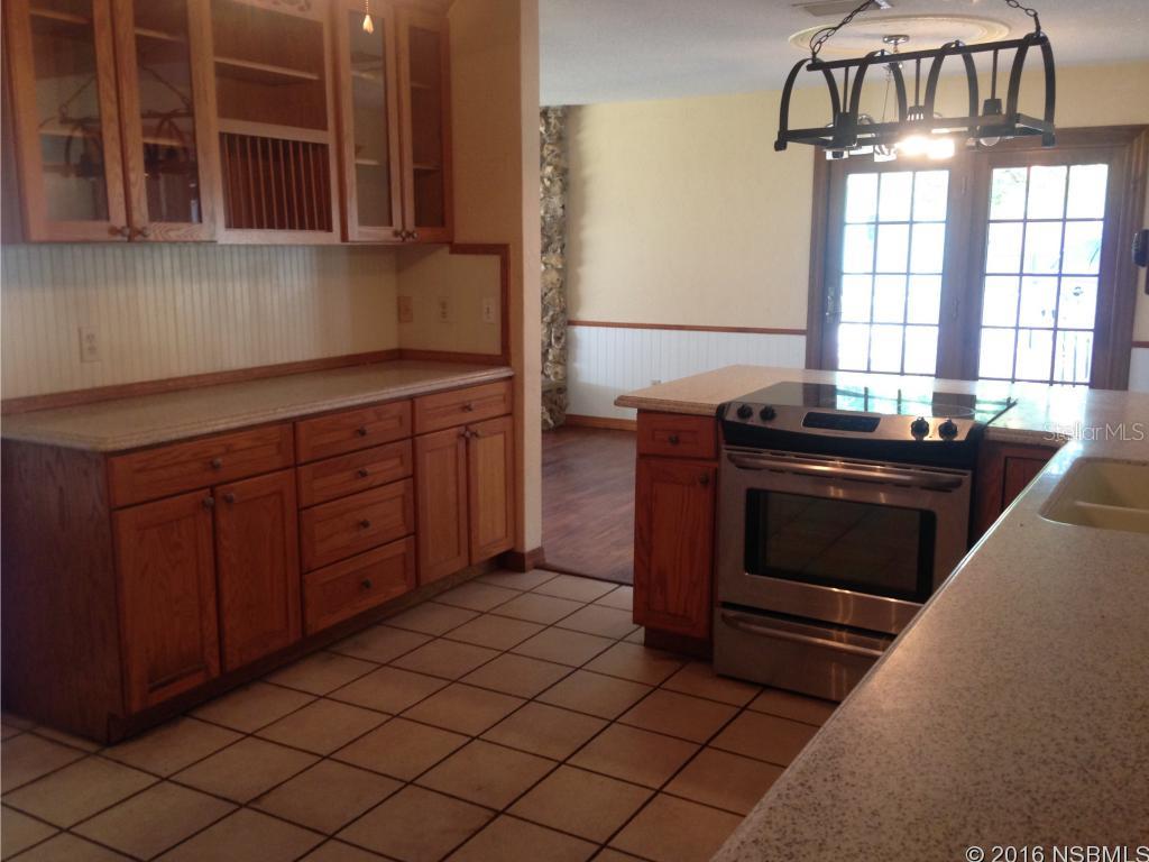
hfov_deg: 55.4
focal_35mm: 33
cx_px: 574
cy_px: 431
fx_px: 1095
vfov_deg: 42.9
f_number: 2.4
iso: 125
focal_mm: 4.12
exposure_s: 1/20
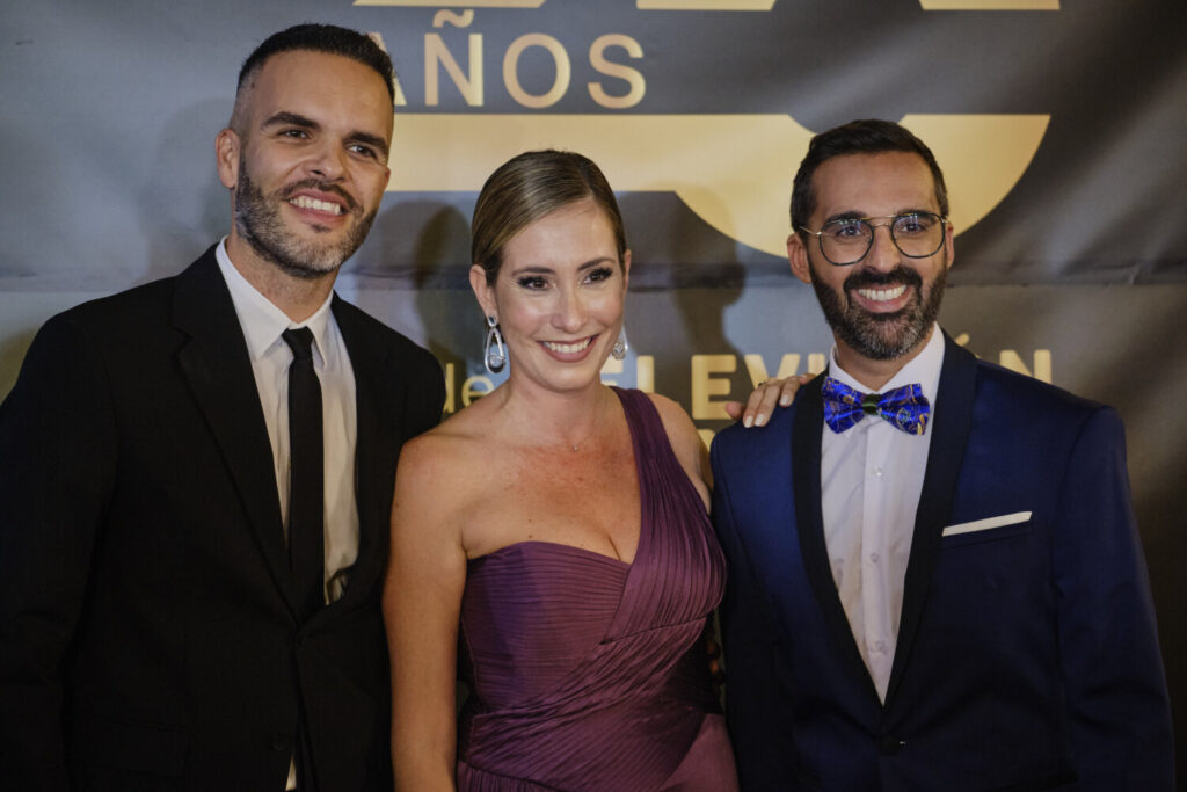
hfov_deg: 27.0
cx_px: 594
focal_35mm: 75
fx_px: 2473
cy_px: 396
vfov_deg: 18.2
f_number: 2.8
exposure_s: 1/100
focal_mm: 50
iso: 3200
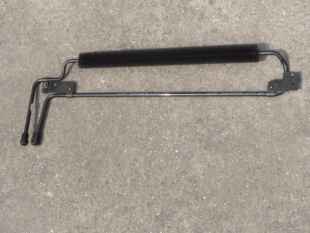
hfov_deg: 35.5
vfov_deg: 27.0
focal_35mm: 54
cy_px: 116
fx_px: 484
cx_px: 155
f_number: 3.5
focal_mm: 5.3
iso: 100
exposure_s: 1/640
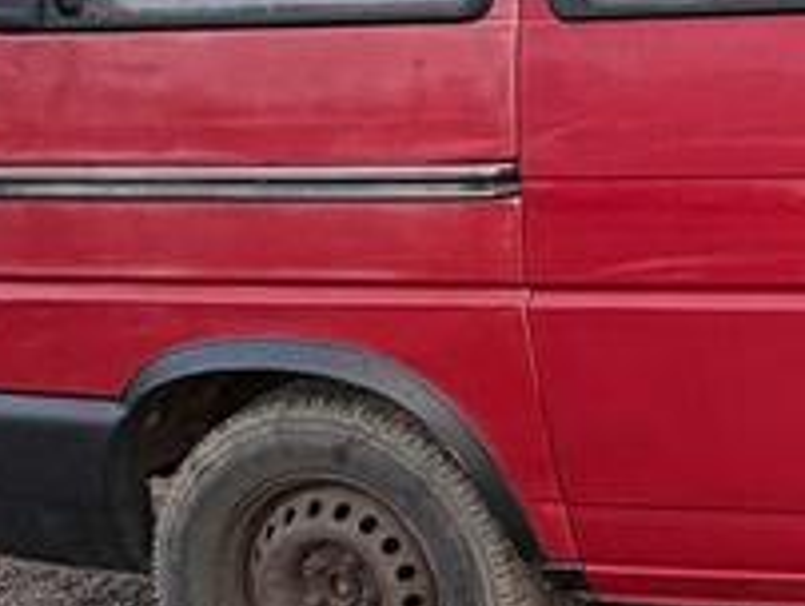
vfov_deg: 22.3
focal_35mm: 62
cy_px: -68
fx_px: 1444
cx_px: 1351
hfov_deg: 22.4
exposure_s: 1/340
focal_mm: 2.22
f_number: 2.2
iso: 40
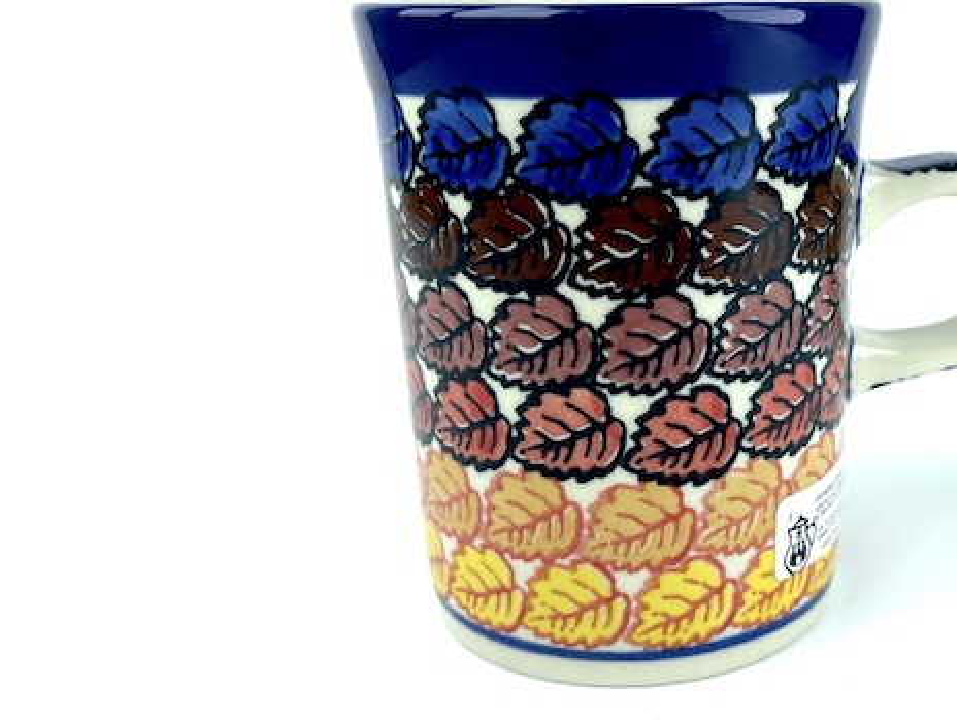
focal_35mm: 42
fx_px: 1162
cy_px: 331
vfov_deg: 34.4
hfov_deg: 43.4
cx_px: 707
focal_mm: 5.1
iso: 32
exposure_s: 1/461
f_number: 1.6
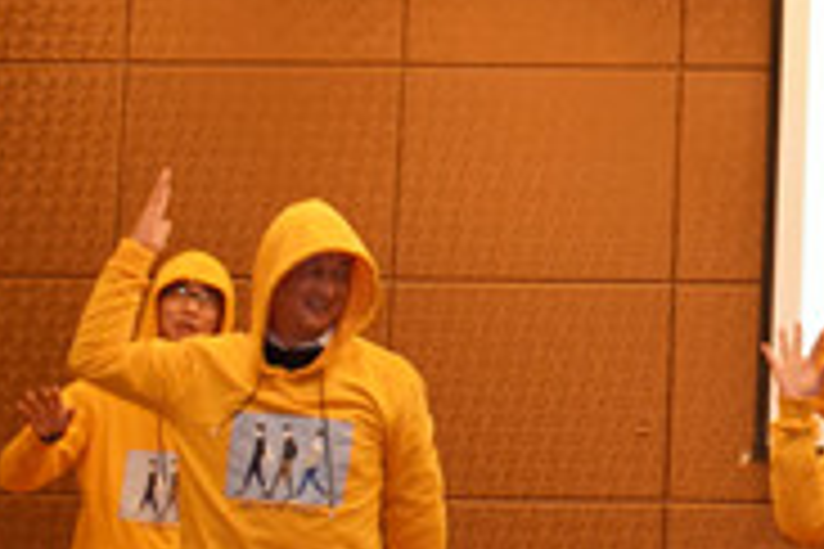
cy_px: -115
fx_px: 3460
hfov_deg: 12.8
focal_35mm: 151
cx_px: 1265
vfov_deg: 9.0
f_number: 5.6
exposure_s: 1/125
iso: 720
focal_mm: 23
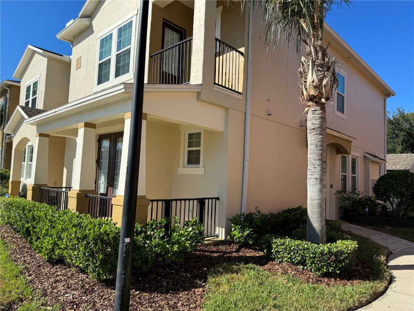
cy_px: 156
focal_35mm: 24
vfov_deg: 56.8
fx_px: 287
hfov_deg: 71.6
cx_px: 207
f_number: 1.78
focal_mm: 6.86
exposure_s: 1/3096
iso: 80
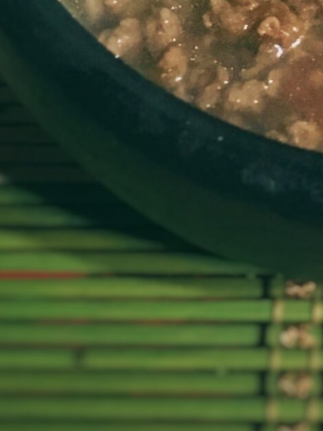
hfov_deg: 12.2
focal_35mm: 119
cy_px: -314
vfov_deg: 14.7
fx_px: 1481
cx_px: 391
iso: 320
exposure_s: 1/15
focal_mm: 4.15
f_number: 2.2
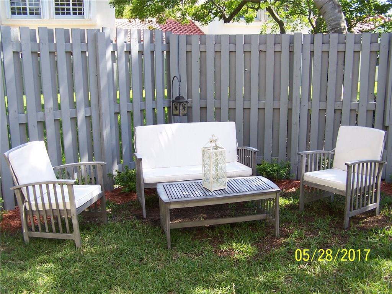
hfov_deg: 49.0
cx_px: 196
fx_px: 430
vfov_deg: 37.7
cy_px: 147
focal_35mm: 38
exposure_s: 1/250
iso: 80
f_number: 2.8
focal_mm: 6.3
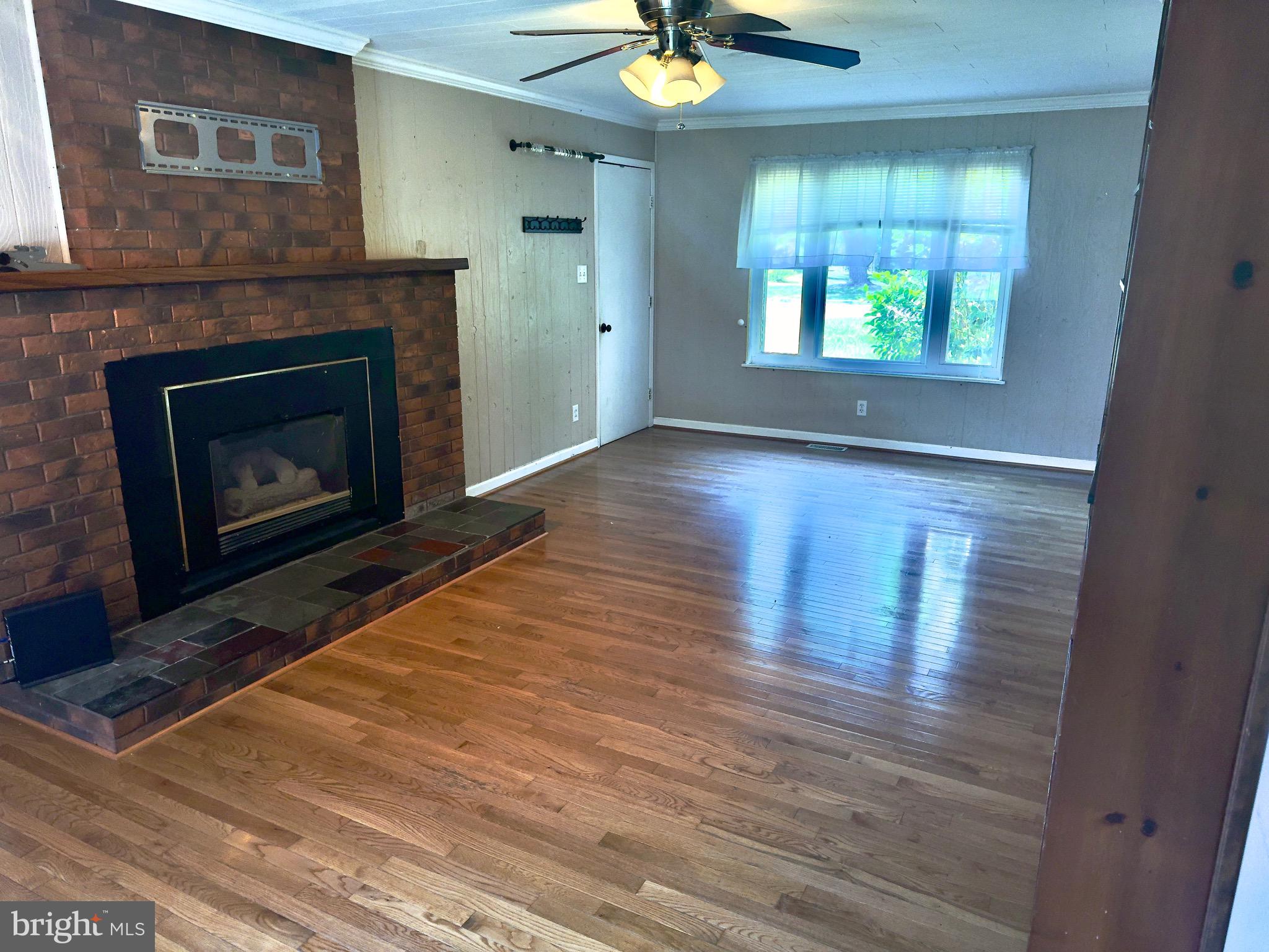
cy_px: 476
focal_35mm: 24
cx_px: 634
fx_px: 880
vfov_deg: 56.8
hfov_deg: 71.6
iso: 50
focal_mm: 6.76
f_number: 1.78
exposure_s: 1/60
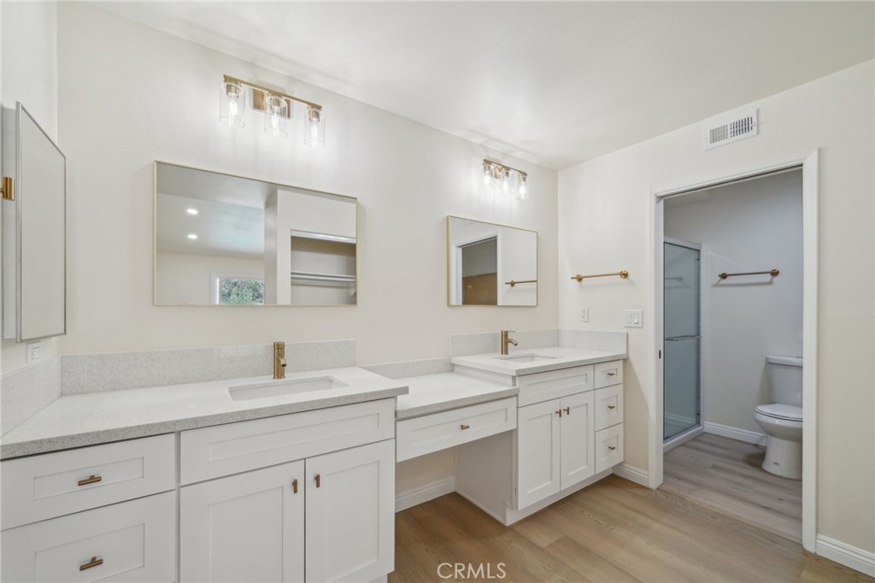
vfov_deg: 81.2
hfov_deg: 104.3
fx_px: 340
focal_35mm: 14
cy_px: 292
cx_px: 438
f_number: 9
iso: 320
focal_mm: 14
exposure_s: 1/30
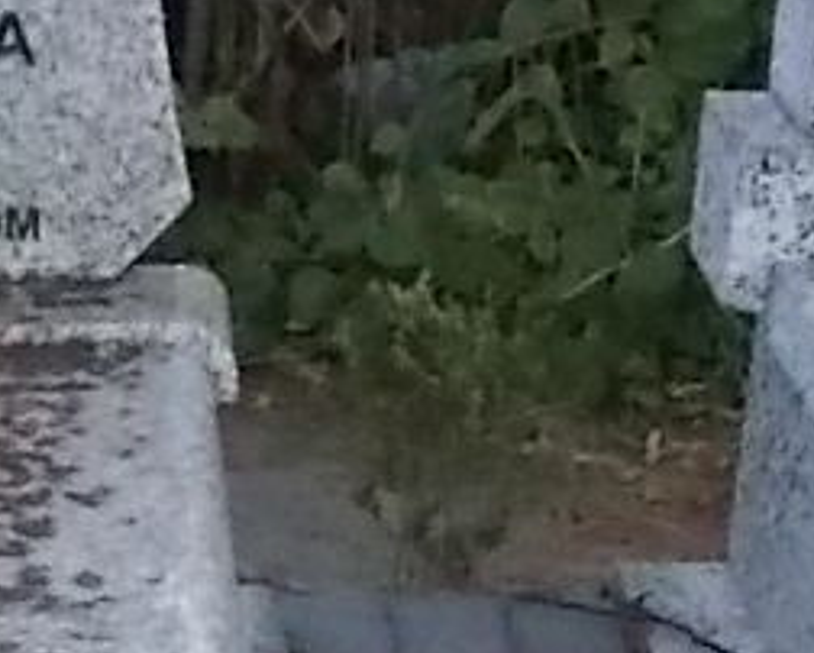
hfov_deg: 11.6
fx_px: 3882
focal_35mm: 161
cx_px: -336
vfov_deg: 9.4
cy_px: 837
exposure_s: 1/125
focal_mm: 4.6
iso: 400
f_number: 8
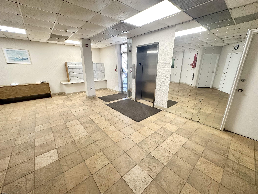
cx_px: 129
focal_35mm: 14
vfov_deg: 85.7
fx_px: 104
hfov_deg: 102.1
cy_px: 97
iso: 160
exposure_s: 1/60
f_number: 2.2
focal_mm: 2.22
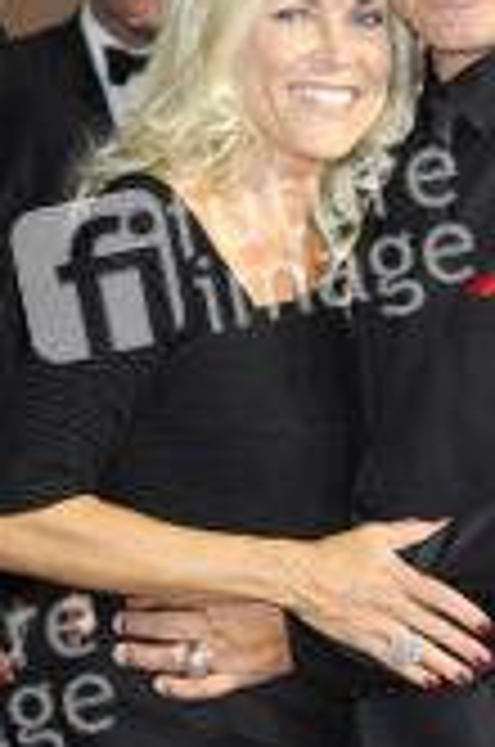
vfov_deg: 11.0
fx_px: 3893
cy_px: 482
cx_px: 374
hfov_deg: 7.3
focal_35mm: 188
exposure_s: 1/160
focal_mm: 78
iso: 640
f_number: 5.6
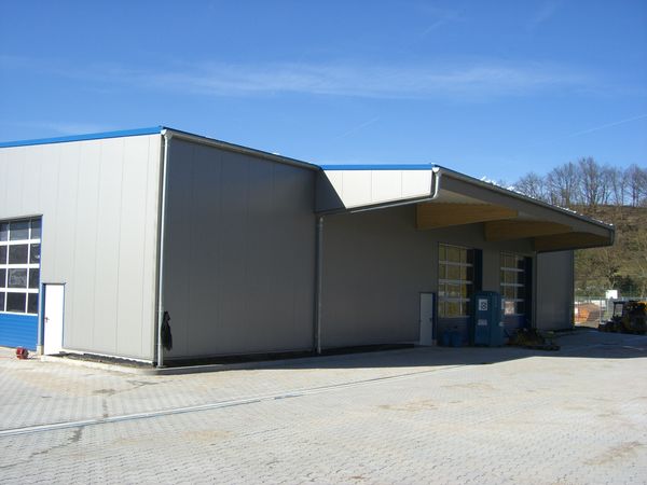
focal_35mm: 38
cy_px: 242
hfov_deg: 49.0
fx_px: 710
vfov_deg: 37.7
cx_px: 324
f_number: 4.3
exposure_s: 1/500
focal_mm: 6.2
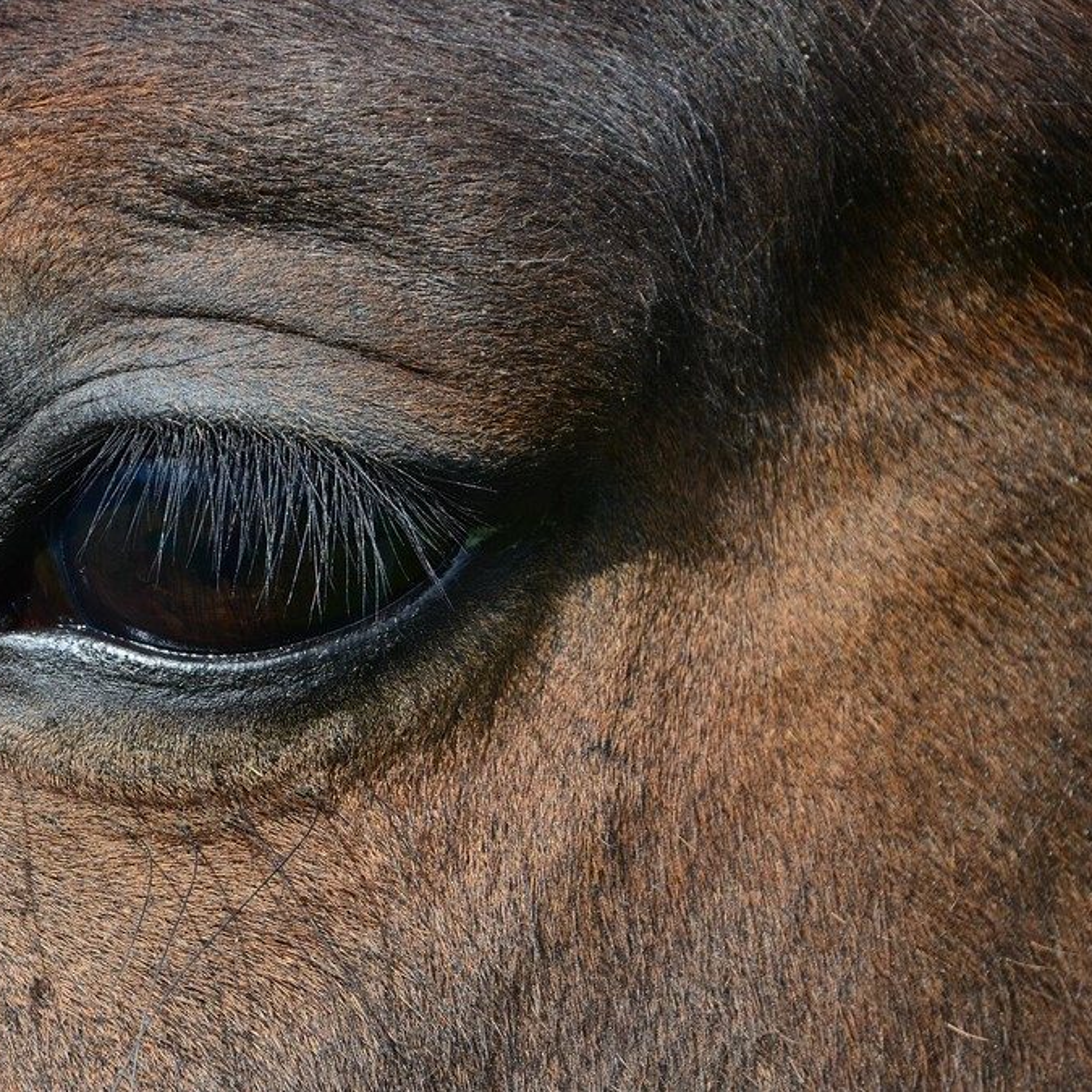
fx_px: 18595
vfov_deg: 3.4
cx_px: 291
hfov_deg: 3.4
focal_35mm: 521
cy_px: 547
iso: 320
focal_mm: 270
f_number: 10
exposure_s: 1/250
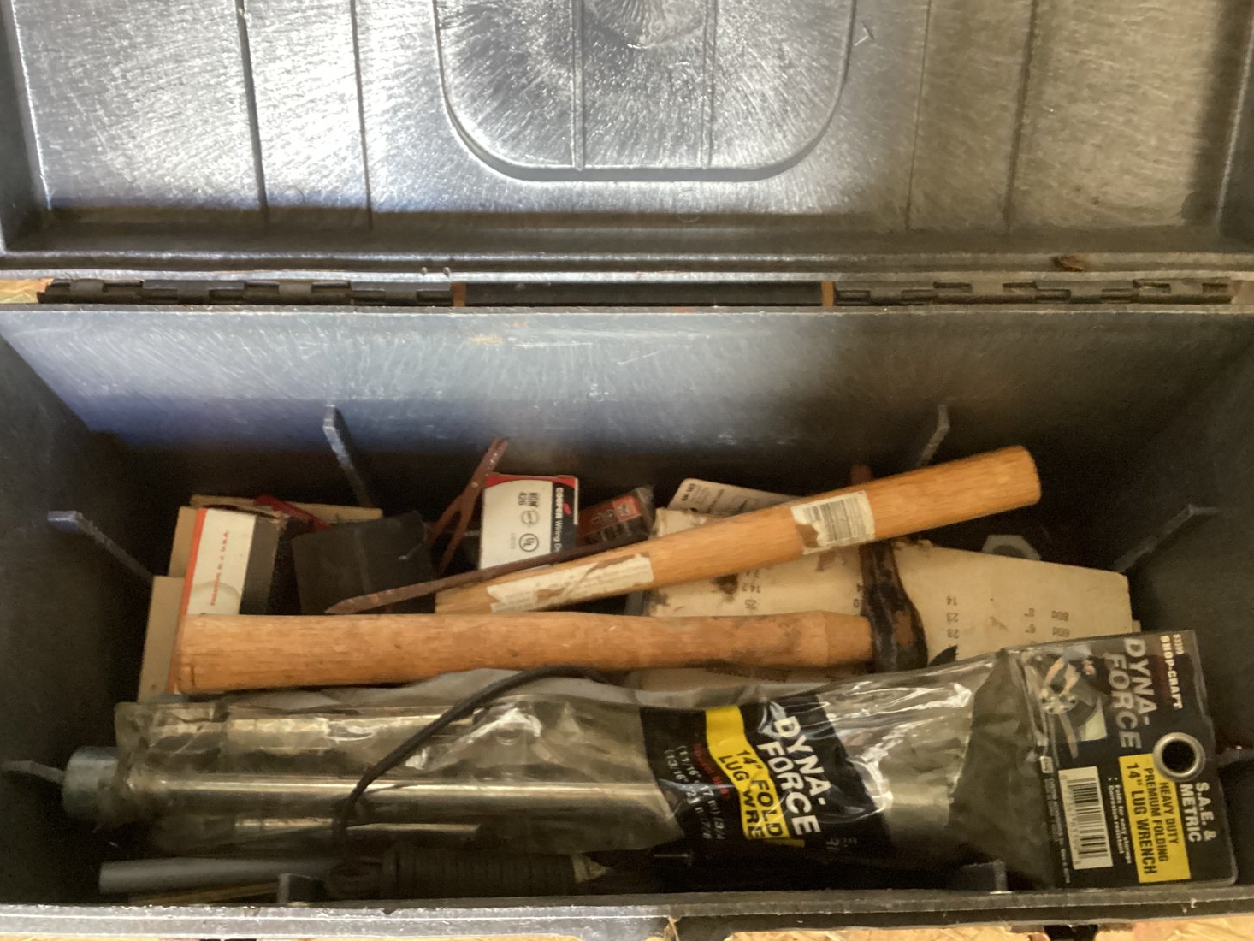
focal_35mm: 32
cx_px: 636
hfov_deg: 56.8
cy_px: 464
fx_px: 1159
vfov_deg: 44.2
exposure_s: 1/30
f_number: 2.4
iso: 640
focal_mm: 3.3
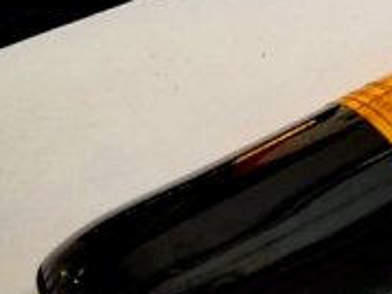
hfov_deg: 18.1
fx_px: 1132
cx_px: 541
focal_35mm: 100
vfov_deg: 14.2
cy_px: -91
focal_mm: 4.2
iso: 160
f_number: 1.7
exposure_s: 1/33
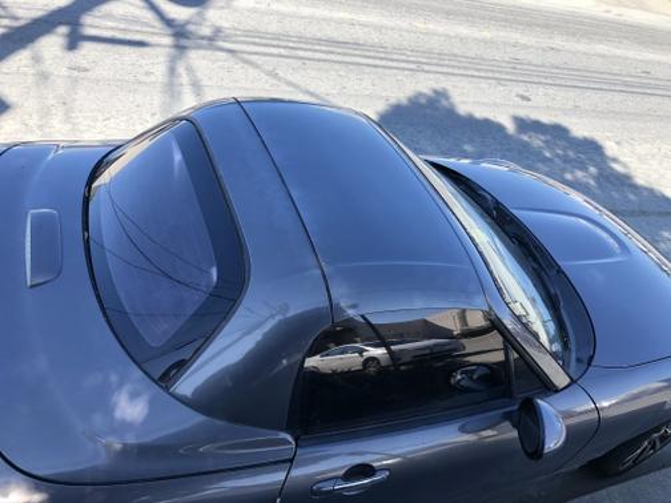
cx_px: 336
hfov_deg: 63.4
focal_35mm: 28
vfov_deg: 49.7
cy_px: 252
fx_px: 543
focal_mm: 4
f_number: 1.8
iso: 20
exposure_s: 1/615
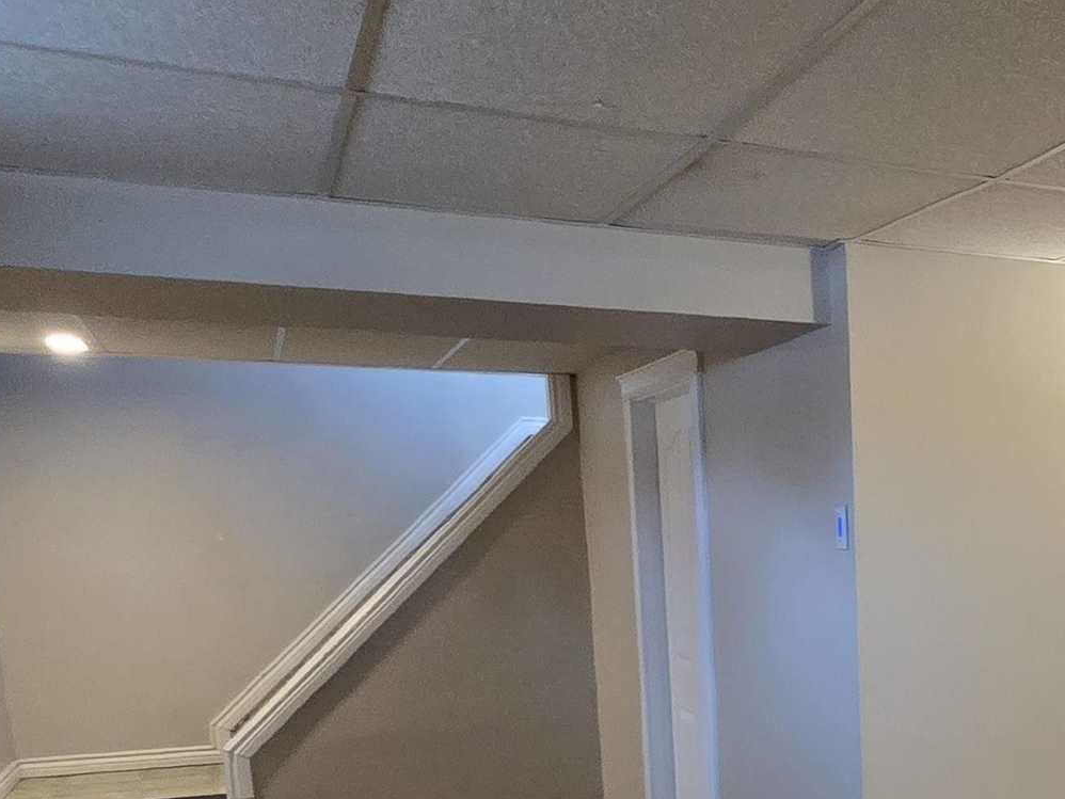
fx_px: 1231
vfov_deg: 33.4
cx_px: 963
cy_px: 766
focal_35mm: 40
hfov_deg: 42.8
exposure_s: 1/60
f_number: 2.2
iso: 400
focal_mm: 2.2
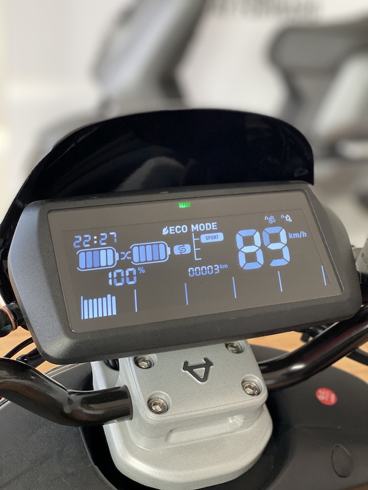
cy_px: 245
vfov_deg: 36.8
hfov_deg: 28.0
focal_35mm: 52
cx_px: 184
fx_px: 737
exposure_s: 1/122
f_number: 2
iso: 100
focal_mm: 6
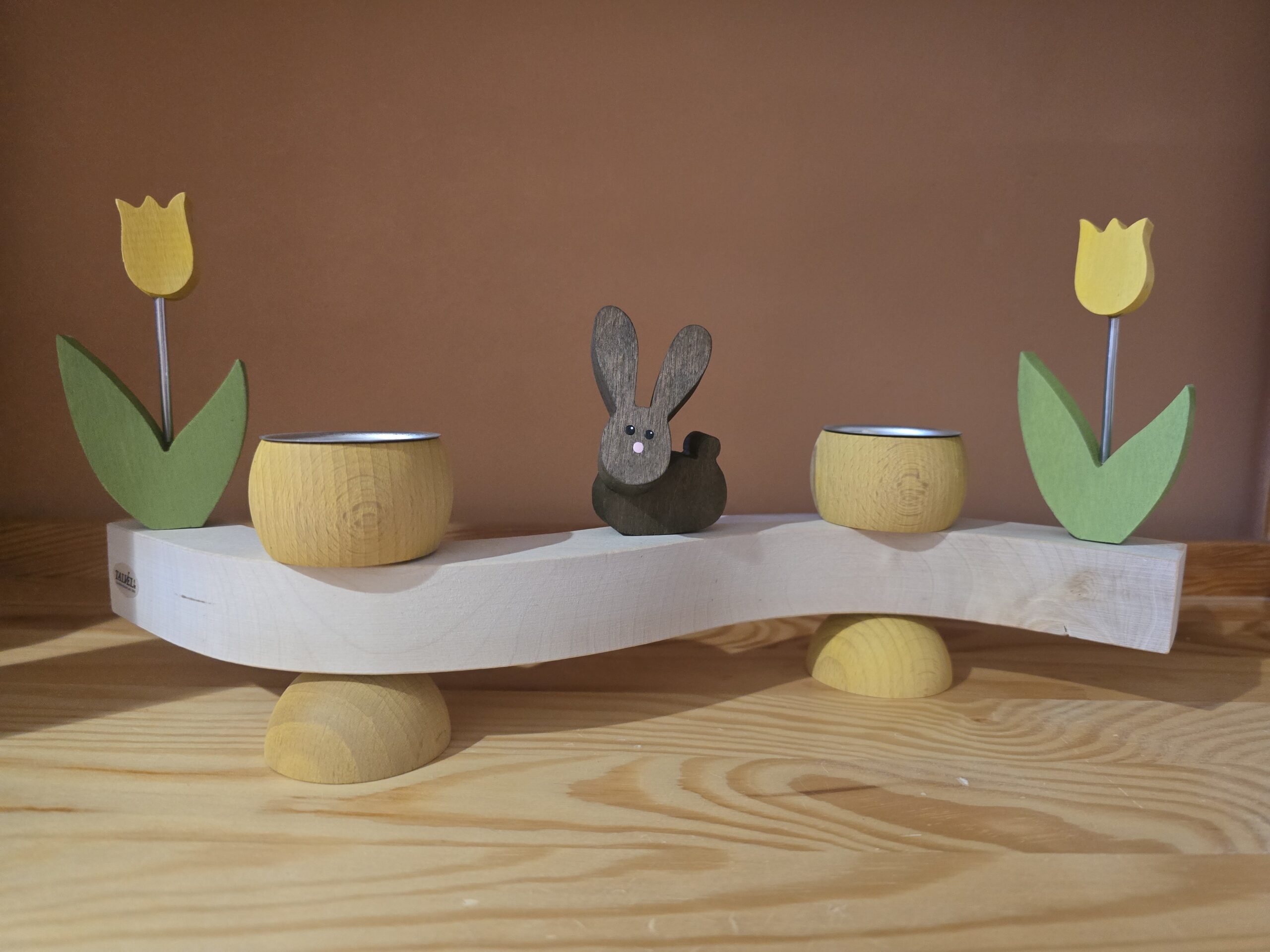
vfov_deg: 58.9
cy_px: 476
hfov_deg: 73.9
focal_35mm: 23
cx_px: 635
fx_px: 844
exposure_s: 1/60
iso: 800
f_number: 1.7
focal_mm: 6.3
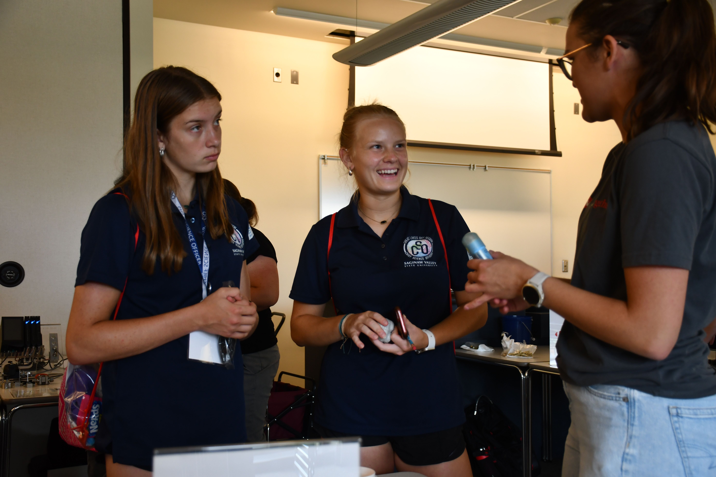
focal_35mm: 40
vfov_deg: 33.4
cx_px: 358
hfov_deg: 48.5
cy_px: 238
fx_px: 795
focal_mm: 27
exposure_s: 1/60
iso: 400
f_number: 4
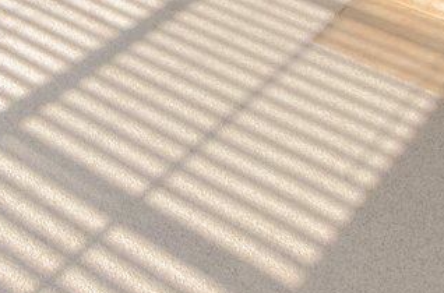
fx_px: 947
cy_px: -409
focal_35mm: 77
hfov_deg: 20.5
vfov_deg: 13.2
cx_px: -306
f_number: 5.6
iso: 180
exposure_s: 1/125
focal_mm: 10
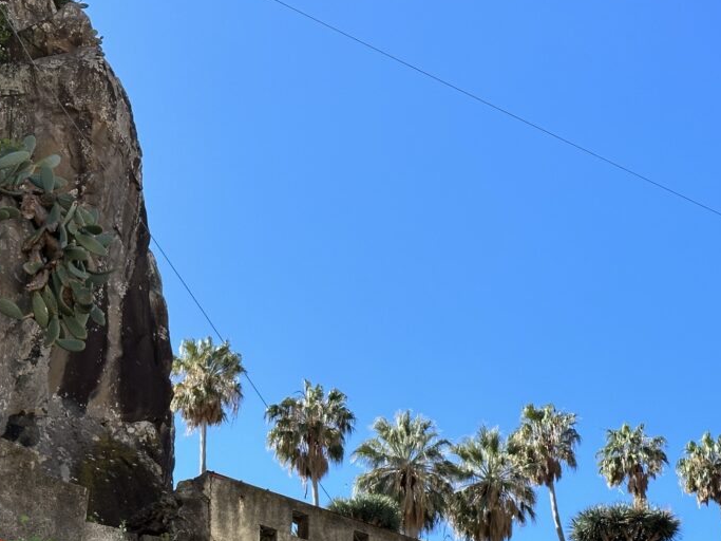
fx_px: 1499
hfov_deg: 27.0
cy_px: 324
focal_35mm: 72
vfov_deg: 20.4
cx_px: 406
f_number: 1.78
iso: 64
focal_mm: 6.86
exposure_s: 1/2160
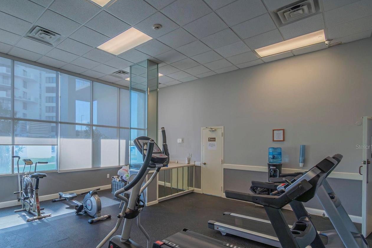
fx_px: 196
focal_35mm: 19
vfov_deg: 64.1
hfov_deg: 85.7
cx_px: 146
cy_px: 147
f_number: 4.5
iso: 280
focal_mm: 10
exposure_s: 1/250
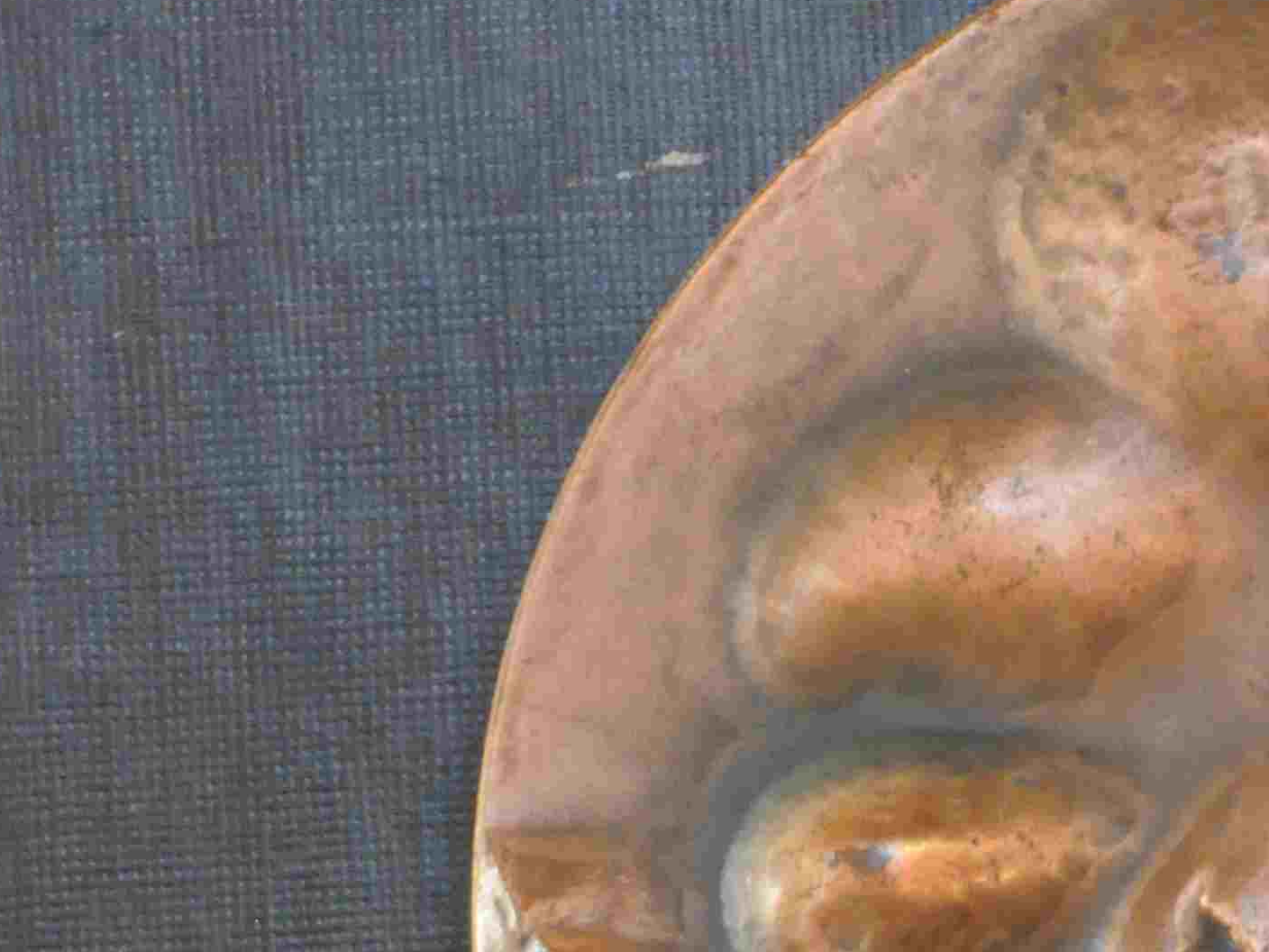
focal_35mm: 307
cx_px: 1574
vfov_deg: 4.8
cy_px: 996
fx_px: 11254
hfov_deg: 6.4
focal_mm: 70
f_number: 22
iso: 3200
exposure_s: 1/20
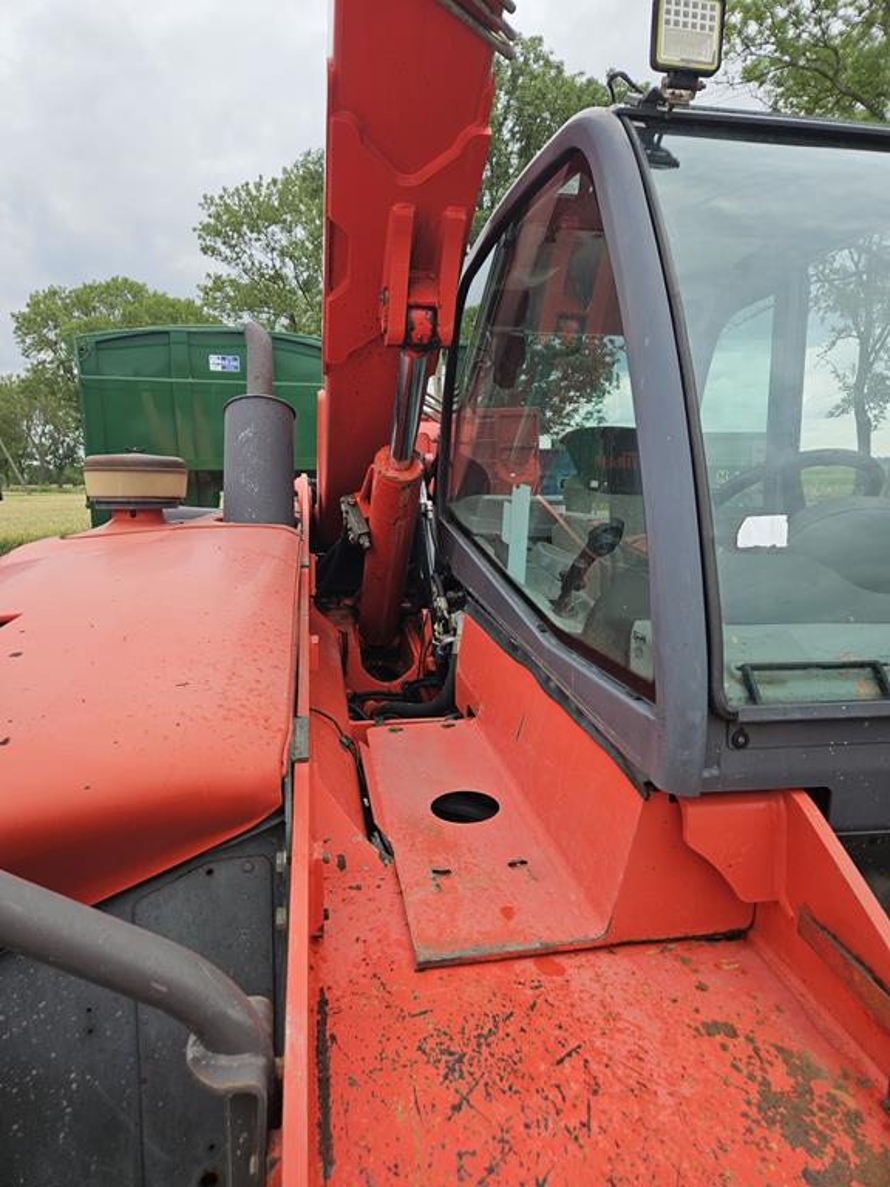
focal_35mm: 23
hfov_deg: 58.9
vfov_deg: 73.9
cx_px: 445
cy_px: 594
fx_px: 788
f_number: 1.8
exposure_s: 1/907
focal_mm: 5.4
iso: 25
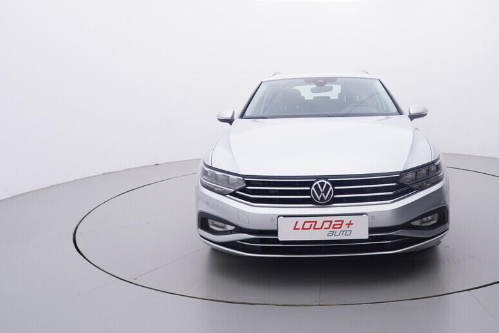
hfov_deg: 61.3
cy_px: 141
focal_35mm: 30
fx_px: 411
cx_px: 324
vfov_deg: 44.0
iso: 200
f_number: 5
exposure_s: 1/80
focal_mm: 15
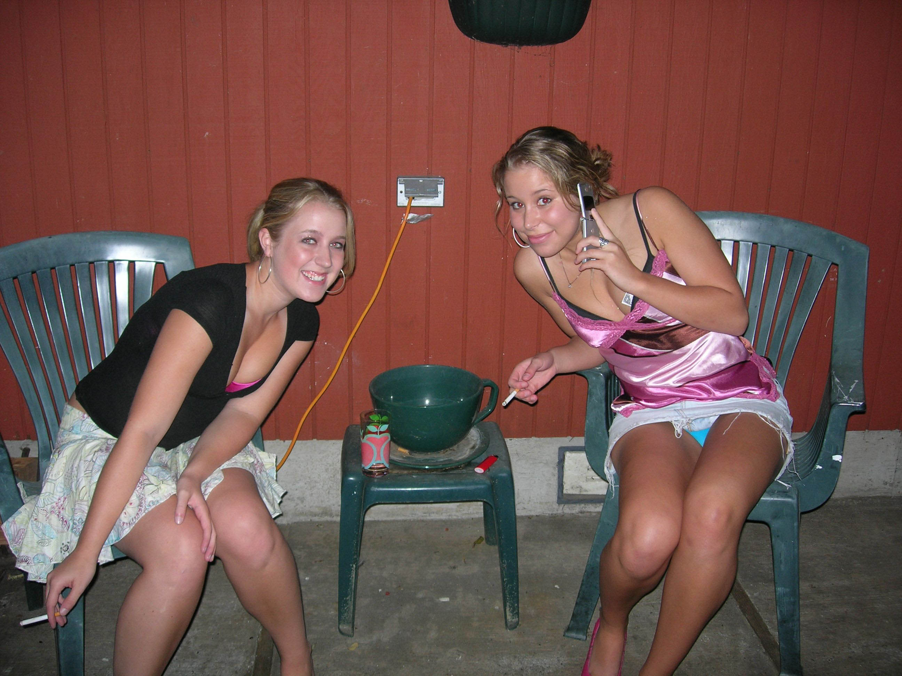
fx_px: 990
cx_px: 451
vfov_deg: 37.7
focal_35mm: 38
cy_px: 338
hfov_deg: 49.0
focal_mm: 7.8
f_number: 2.8
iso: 64
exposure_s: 1/60.1
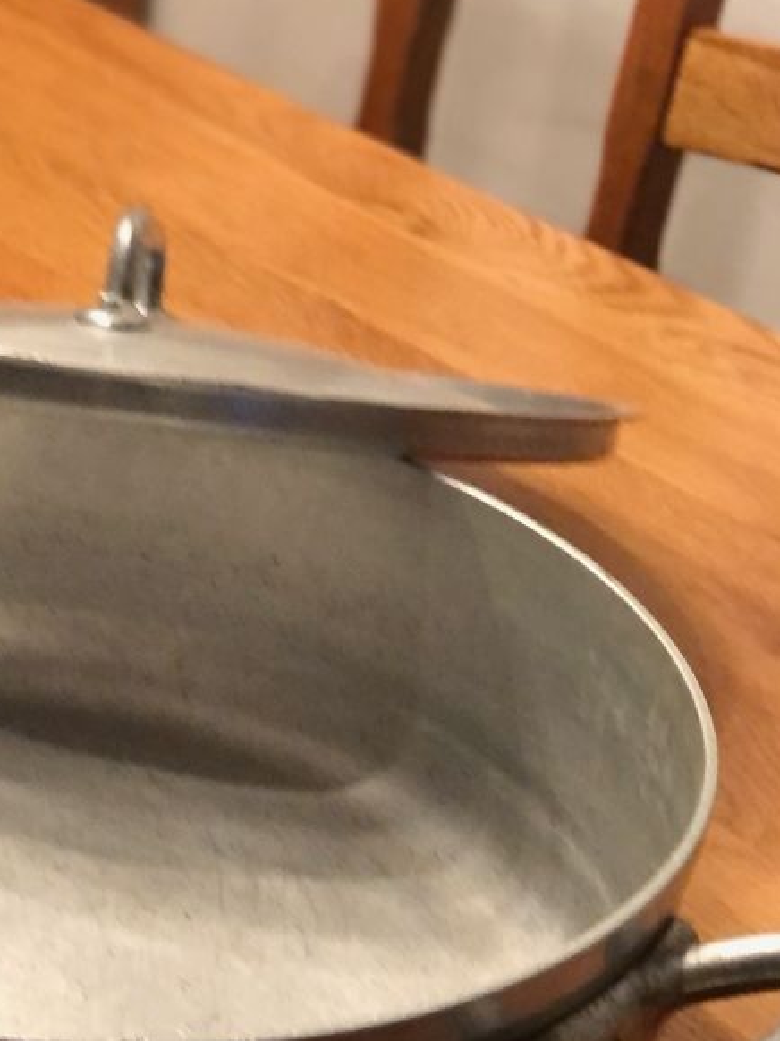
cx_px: 143
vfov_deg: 19.8
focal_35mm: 98
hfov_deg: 15.0
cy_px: 882
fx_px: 2946
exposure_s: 1/33
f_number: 2.8
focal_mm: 6.6
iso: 500
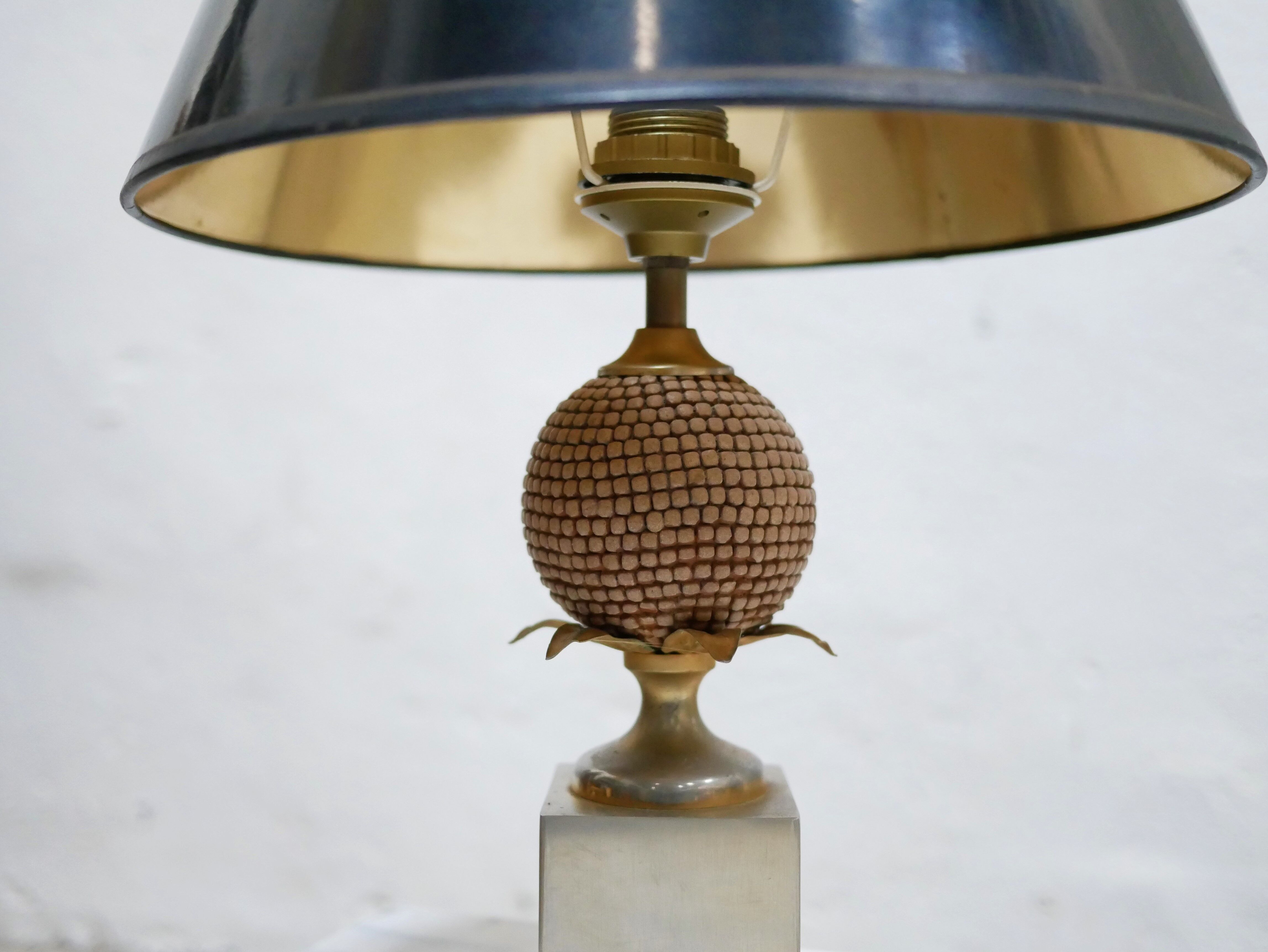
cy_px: 476
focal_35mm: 40
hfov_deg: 46.8
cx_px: 634
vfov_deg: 36.0
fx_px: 1466
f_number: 1.7
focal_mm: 20
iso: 2500
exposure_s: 1/60
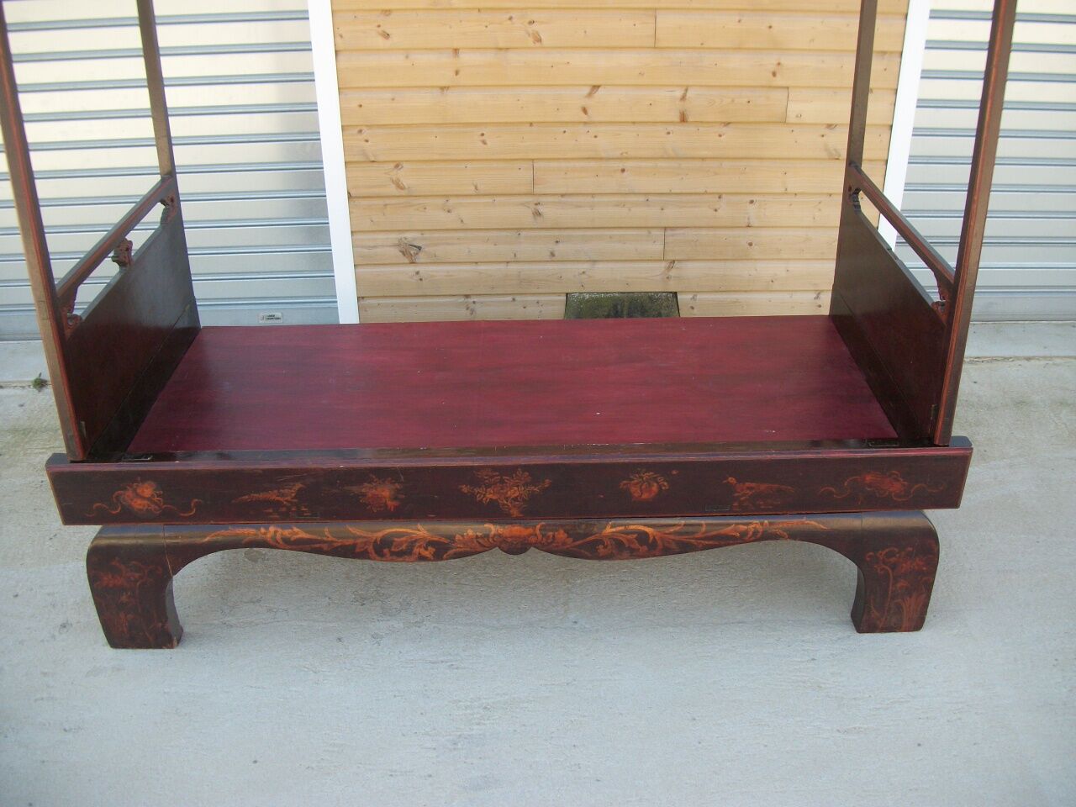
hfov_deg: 56.8
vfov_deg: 44.2
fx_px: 995
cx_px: 538
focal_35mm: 32
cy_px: 404
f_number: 2.9
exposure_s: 1/200
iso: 80
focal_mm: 5.7
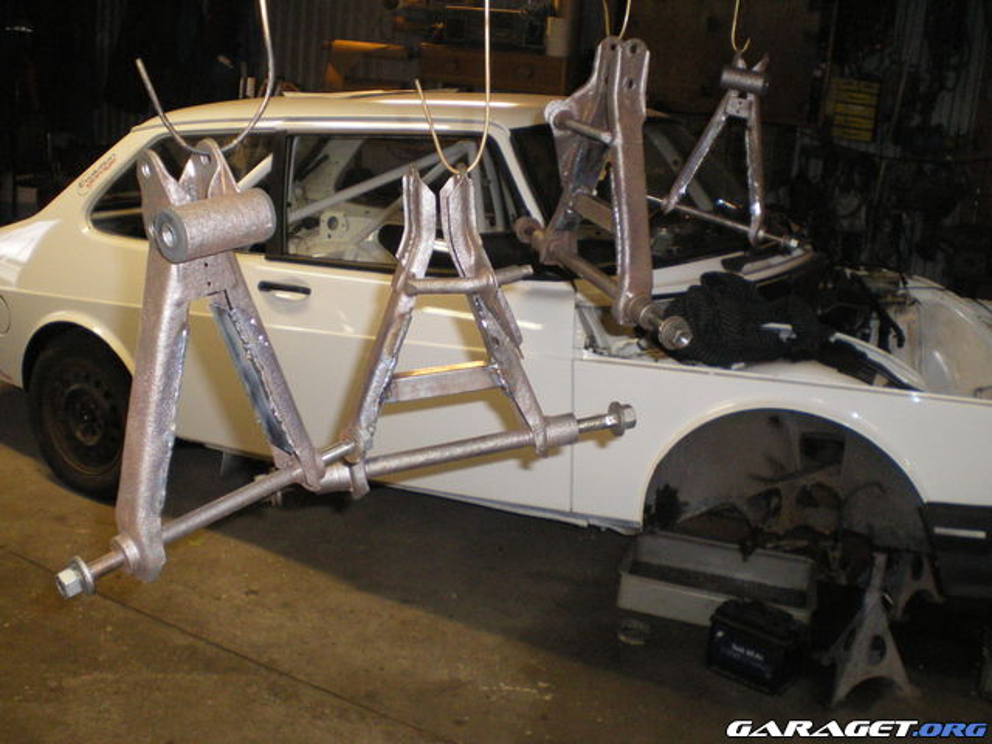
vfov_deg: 37.7
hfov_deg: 49.0
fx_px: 1089
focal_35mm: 38
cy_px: 372
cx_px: 496
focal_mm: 6.3
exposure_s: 1/50
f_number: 3.1
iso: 400
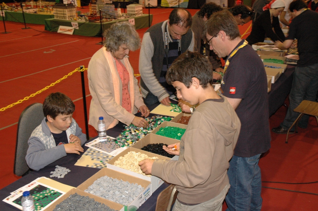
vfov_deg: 32.9
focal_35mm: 40
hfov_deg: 48.0
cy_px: 106
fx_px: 357
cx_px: 159
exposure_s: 1/20
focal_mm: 27
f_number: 6.3
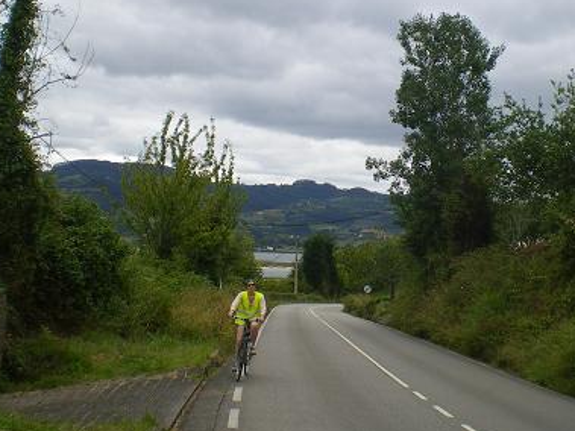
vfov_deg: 27.5
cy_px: 219
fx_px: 880
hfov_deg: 36.1
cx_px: 328
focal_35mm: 53
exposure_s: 1/400
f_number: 4.6
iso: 64
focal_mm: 6.3
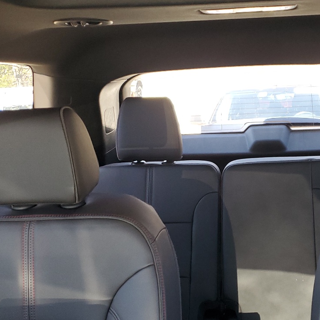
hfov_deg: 33.1
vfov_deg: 34.0
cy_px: 177
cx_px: 254
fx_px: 523
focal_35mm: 50
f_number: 1.5
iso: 100
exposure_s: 1/60.2
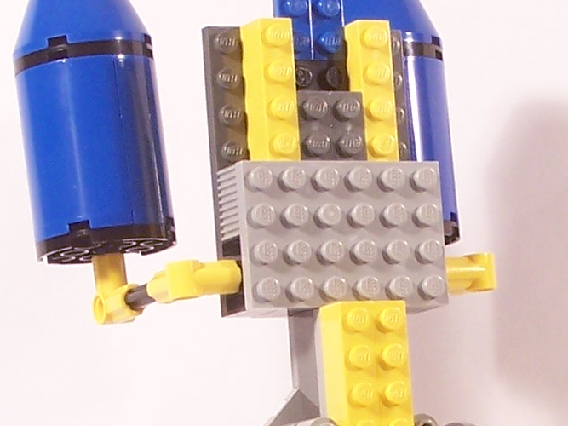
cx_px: 467
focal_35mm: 197
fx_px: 3232
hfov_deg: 10.0
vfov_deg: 7.5
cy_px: 408
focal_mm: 8.5
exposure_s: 1/10
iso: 100
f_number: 4
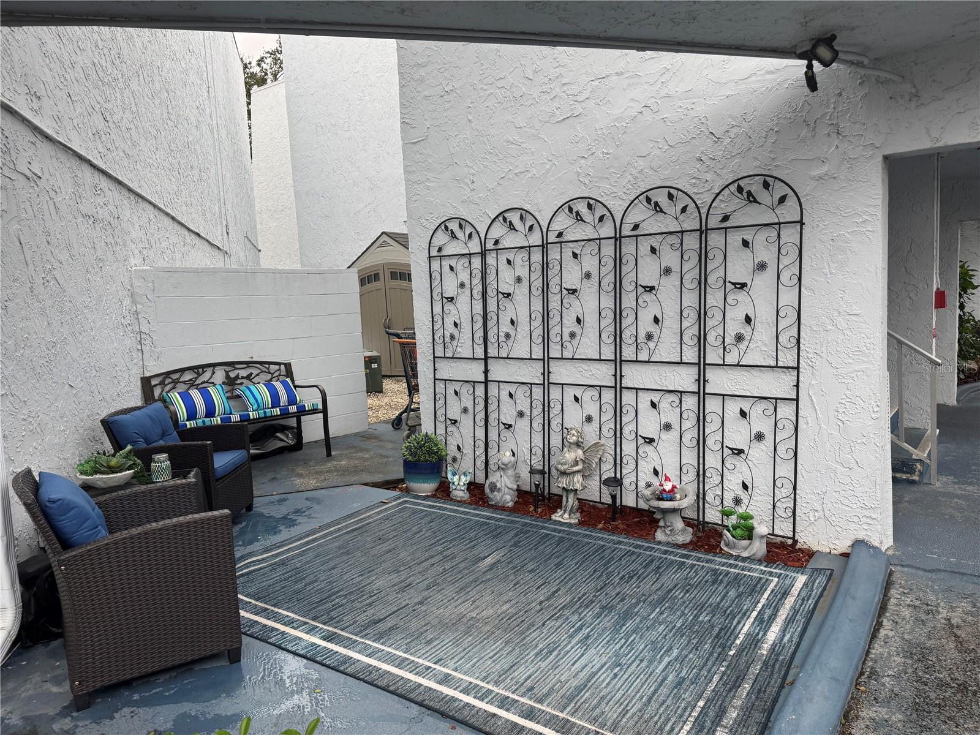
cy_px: 368
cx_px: 490
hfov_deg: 71.6
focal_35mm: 24
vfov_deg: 56.8
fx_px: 679
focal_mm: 6.76
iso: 100
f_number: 1.78
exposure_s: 1/121
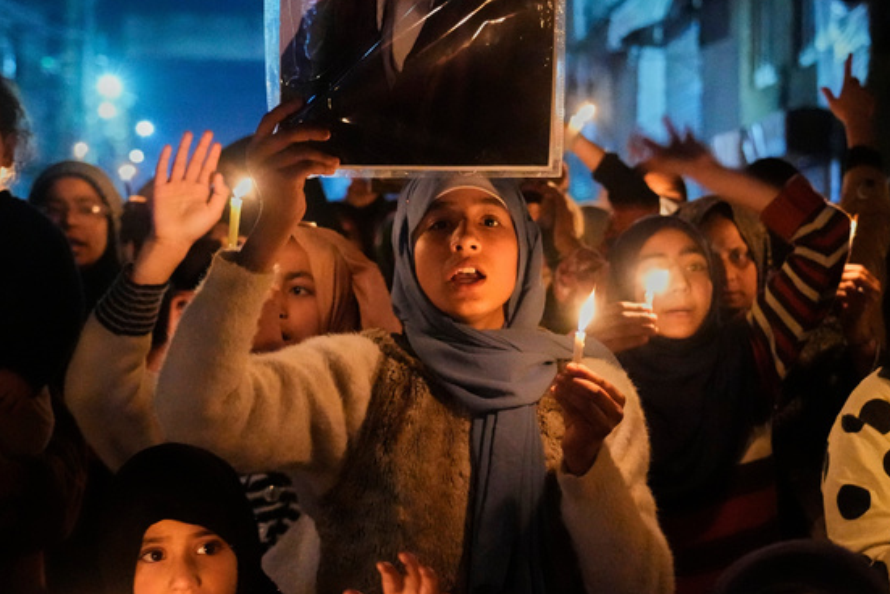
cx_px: 473
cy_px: 269
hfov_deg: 22.4
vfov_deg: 15.0
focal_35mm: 91
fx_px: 2251
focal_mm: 49
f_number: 4
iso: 16000
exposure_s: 1/80
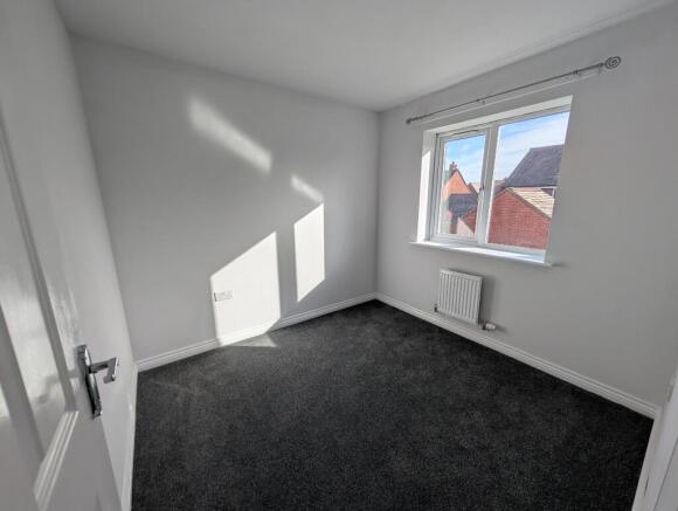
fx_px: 235
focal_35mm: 12
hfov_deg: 110.4
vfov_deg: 94.7
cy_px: 256
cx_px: 339
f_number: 1.7
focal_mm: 2.02
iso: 54
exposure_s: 1/1502
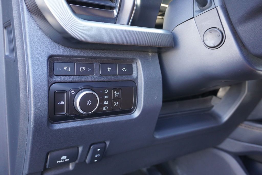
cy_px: 88
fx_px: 229
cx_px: 131
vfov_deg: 41.8
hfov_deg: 59.5
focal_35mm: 32
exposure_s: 1/60
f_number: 4
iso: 1000
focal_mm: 21
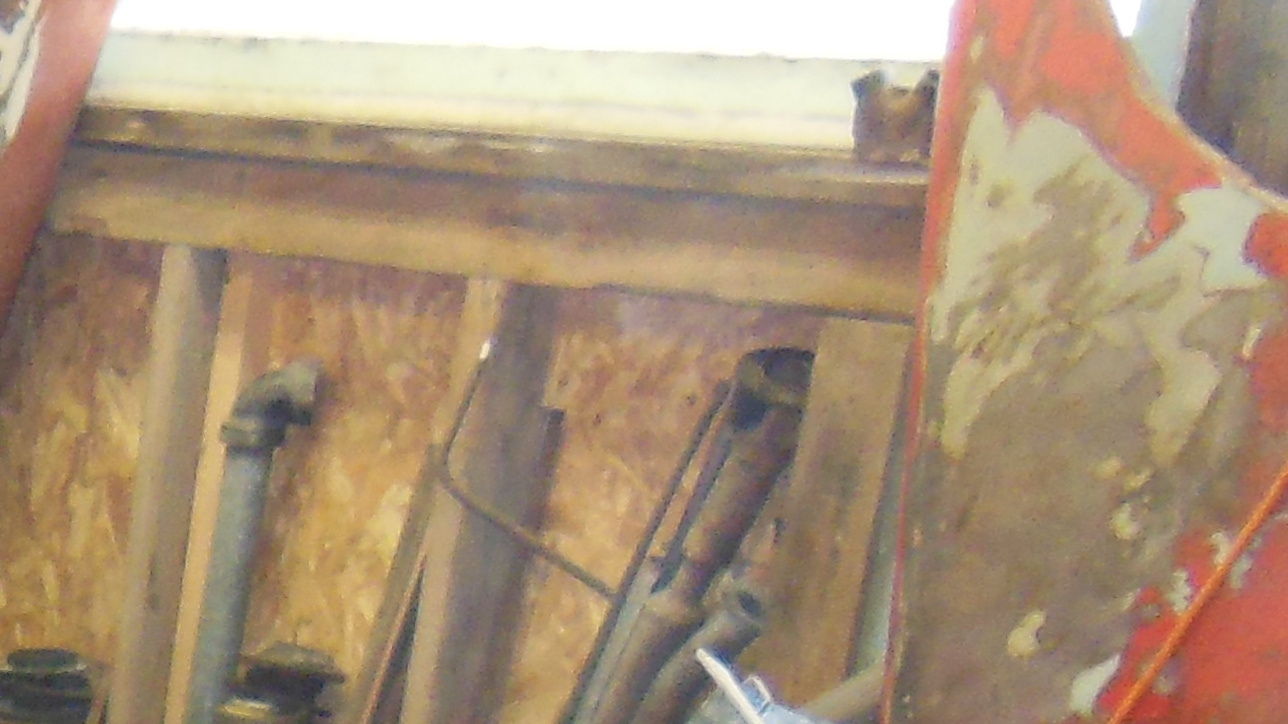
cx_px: -730
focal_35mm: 96
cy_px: 1199
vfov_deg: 11.8
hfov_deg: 19.1
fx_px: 3278
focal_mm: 4.5
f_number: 3.5
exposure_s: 1/25
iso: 500
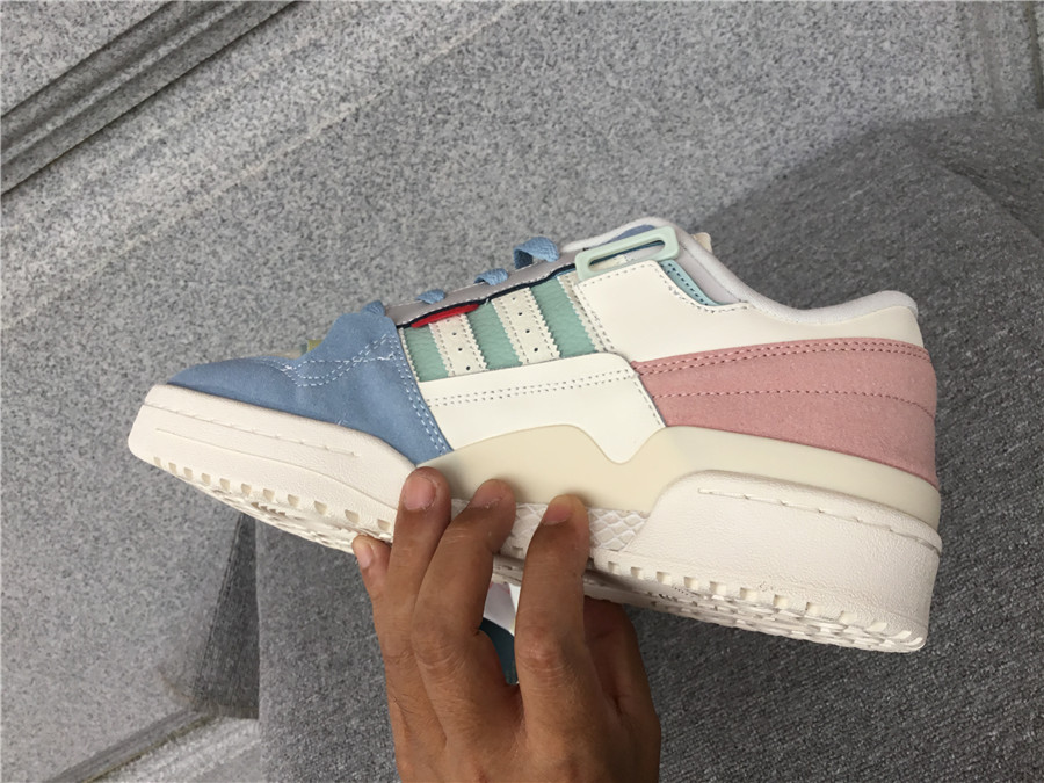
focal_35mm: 31
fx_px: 935
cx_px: 522
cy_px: 392
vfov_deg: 45.4
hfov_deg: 58.4
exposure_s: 1/100
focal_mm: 3.3
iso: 25
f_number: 2.4
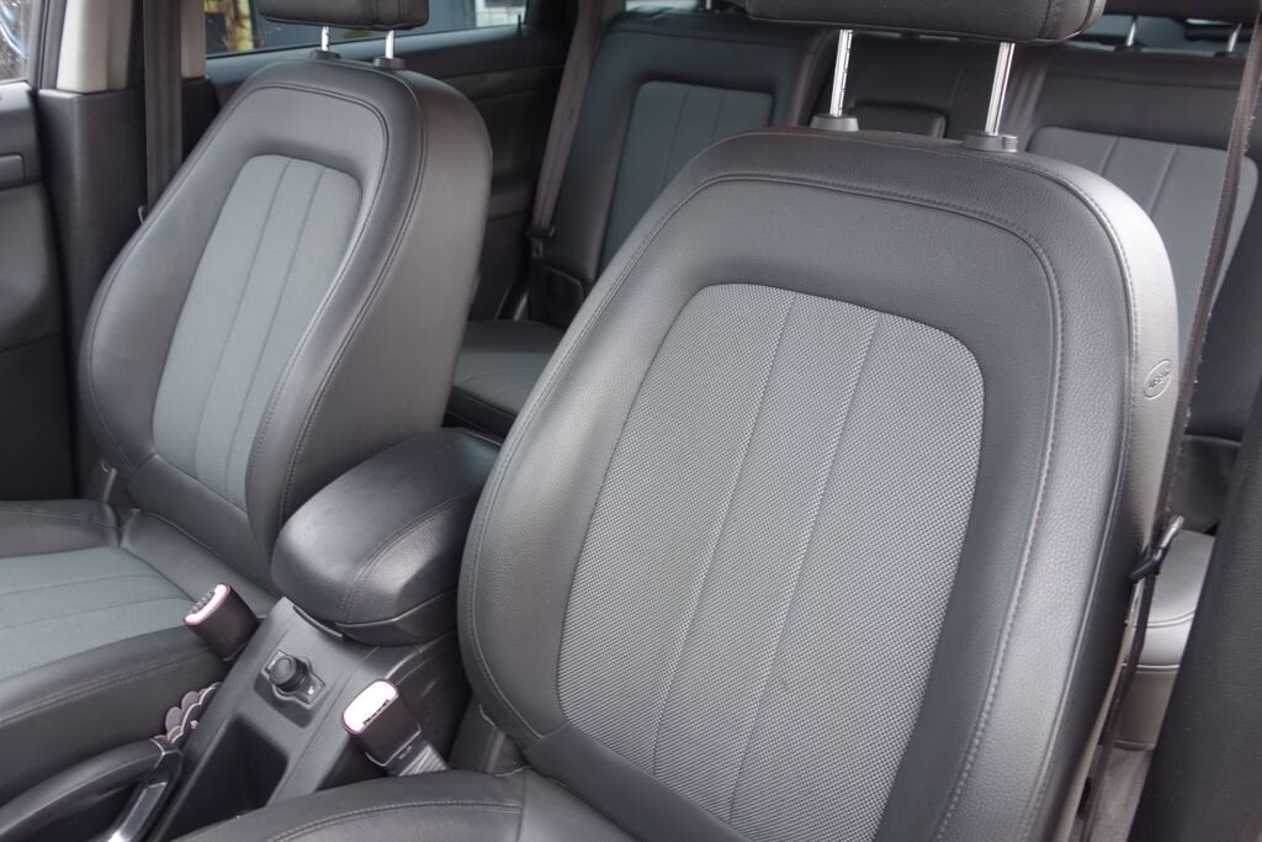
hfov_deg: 65.5
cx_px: 631
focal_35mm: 28
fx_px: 982
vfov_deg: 46.4
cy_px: 421
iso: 125
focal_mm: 10.4
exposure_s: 1/25
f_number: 2.2
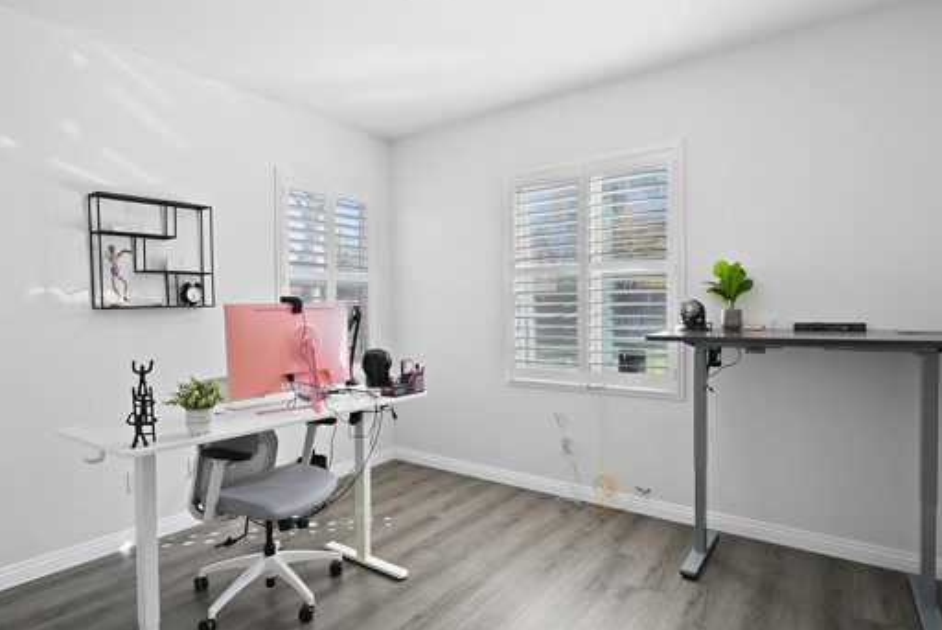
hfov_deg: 83.9
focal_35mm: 20
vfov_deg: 62.0
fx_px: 524
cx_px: 456
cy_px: 320
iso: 160
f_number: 5.6
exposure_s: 1/15
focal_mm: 16
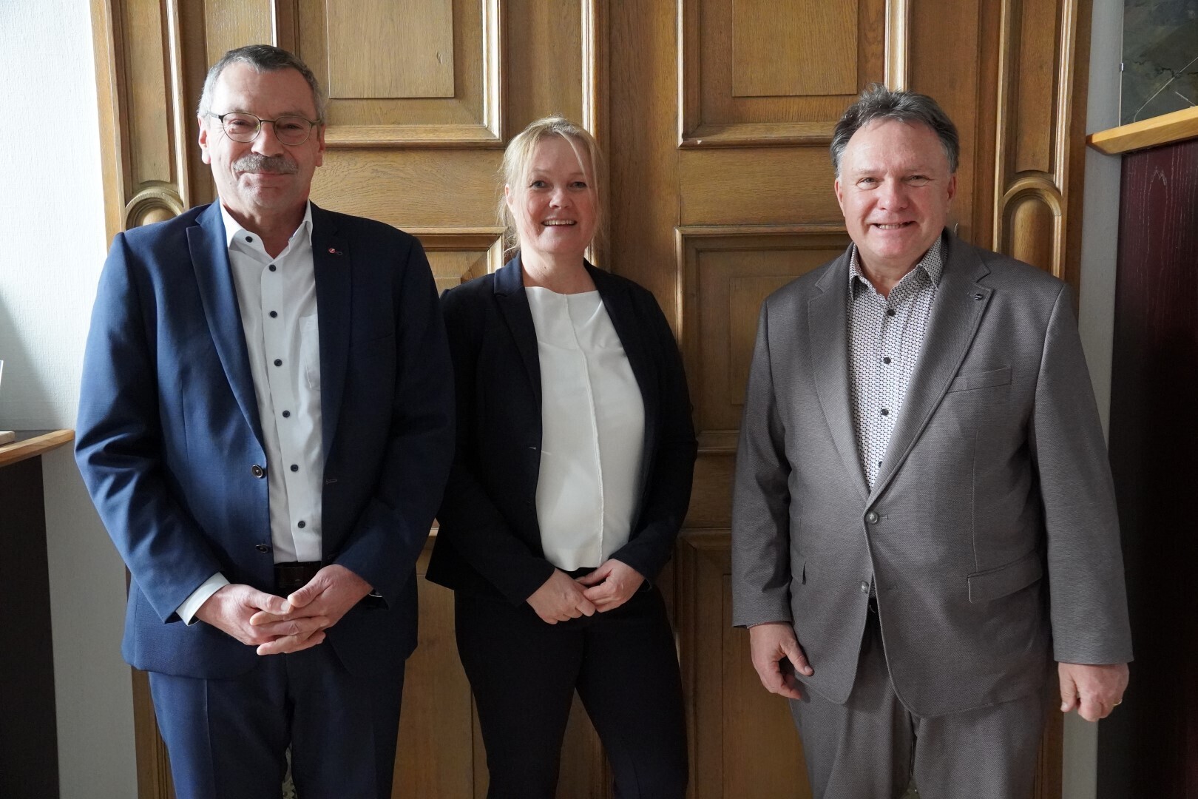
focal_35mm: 34
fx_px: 1148
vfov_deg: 38.4
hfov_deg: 55.1
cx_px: 599
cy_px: 400
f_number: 4
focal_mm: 23
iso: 5000
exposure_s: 1/160
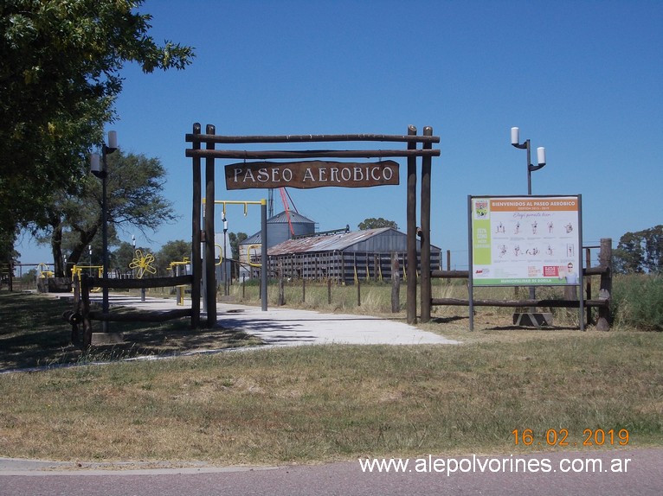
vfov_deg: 20.7
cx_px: 332
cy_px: 248
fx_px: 1359
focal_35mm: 71
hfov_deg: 27.4
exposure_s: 1/250
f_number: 8.6
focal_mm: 10
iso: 80
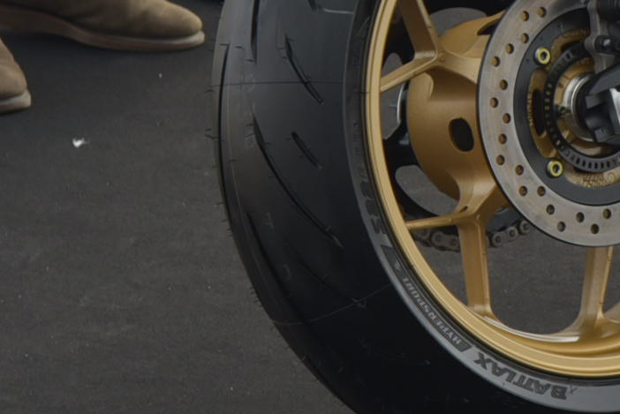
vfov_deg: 3.8
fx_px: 6273
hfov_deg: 5.6
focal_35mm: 364
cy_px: -237
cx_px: 1053
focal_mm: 85
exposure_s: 1/640
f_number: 5
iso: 640
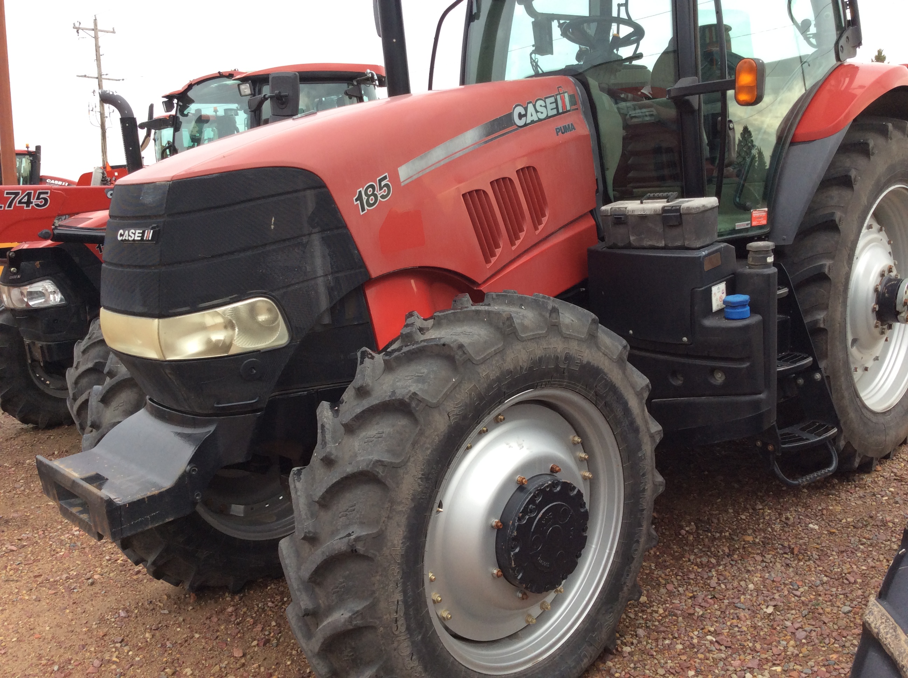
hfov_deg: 56.9
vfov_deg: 44.1
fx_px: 838
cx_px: 454
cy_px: 339
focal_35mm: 32
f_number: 2.4
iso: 32
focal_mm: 3.3
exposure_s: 1/289
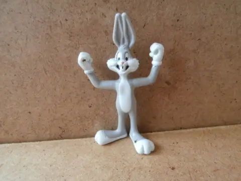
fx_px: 167
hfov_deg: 71.6
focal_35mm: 24
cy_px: 90
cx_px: 120
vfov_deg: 56.8
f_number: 3
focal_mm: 4.2
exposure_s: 1/20
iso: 200
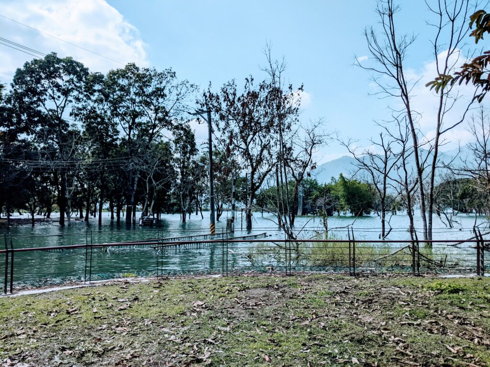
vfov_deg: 51.4
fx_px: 382
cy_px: 184
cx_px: 245
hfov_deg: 65.3
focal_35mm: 27
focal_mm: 4.44
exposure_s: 1/7812
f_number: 1.8
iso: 66
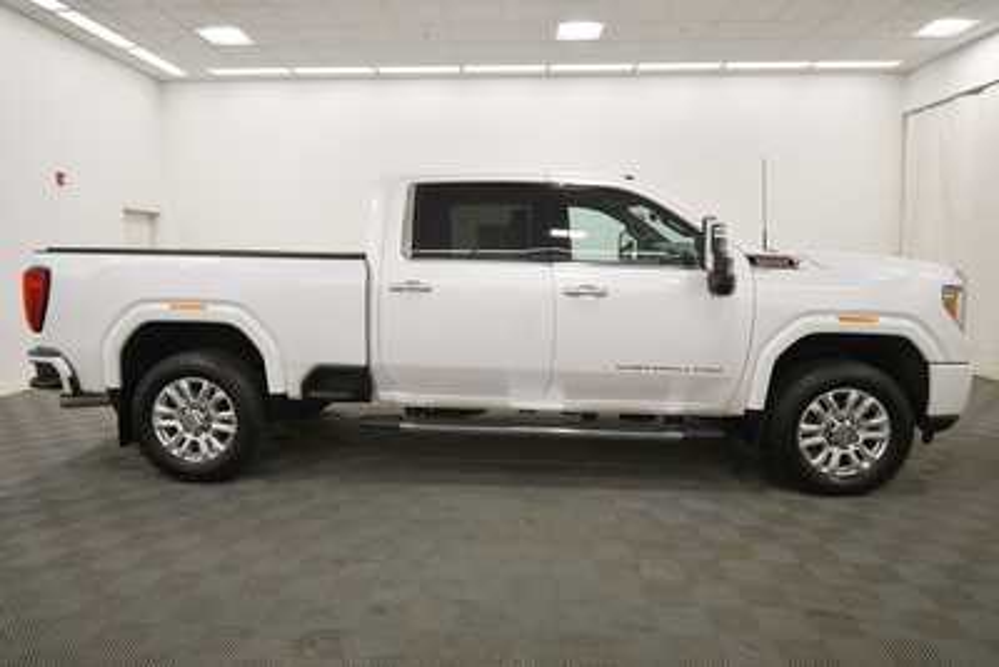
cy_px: 334
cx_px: 500
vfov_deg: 59.5
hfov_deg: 81.2
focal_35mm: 21
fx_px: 583
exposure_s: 1/250
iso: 800
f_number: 5
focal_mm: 14
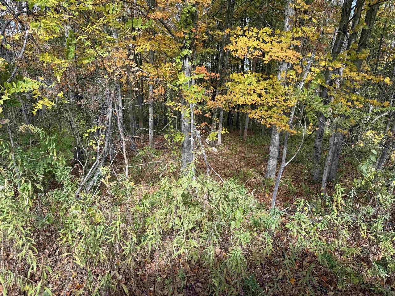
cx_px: 198
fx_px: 274
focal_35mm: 24
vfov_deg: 56.8
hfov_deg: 71.6
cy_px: 148
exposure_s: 1/750
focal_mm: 6.76
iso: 80
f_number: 1.78
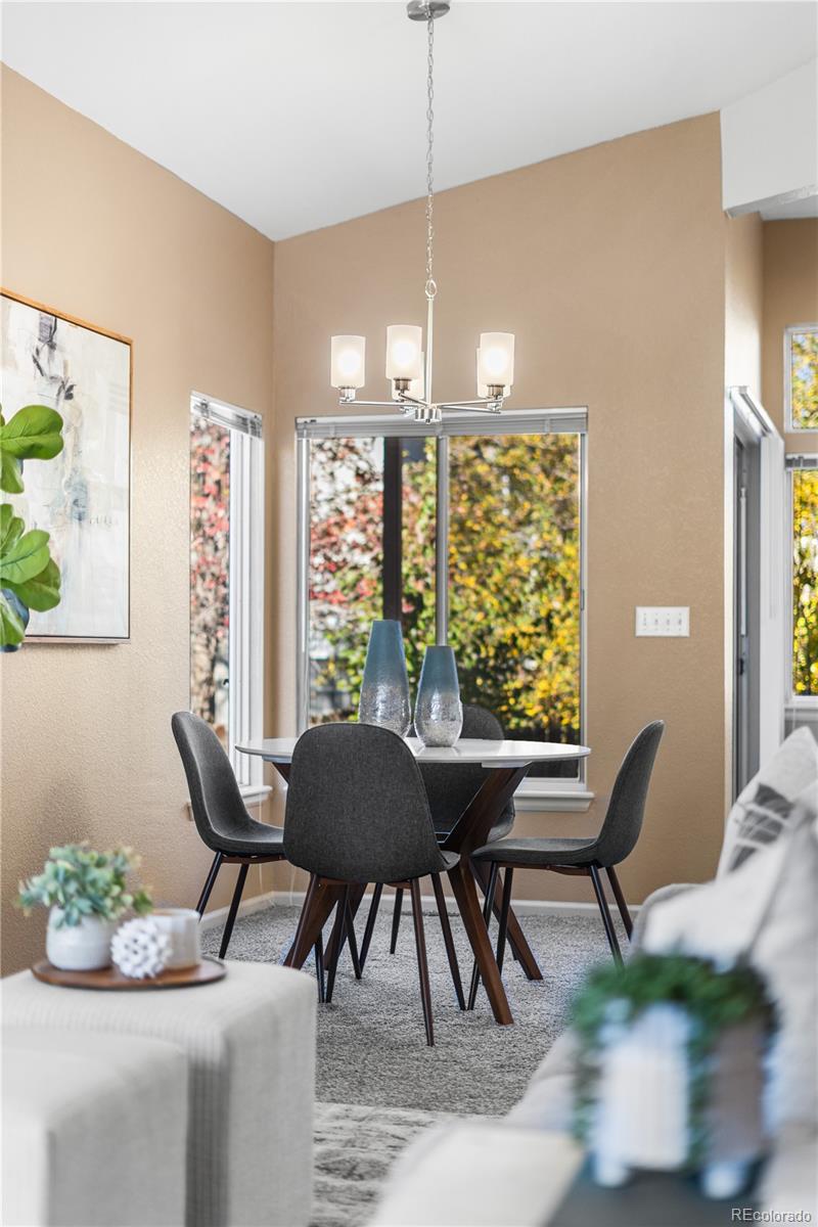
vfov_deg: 39.6
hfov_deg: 27.0
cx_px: 409
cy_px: 614
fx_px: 1704
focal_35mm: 50
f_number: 1.8
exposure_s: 1/160
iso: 400
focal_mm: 50
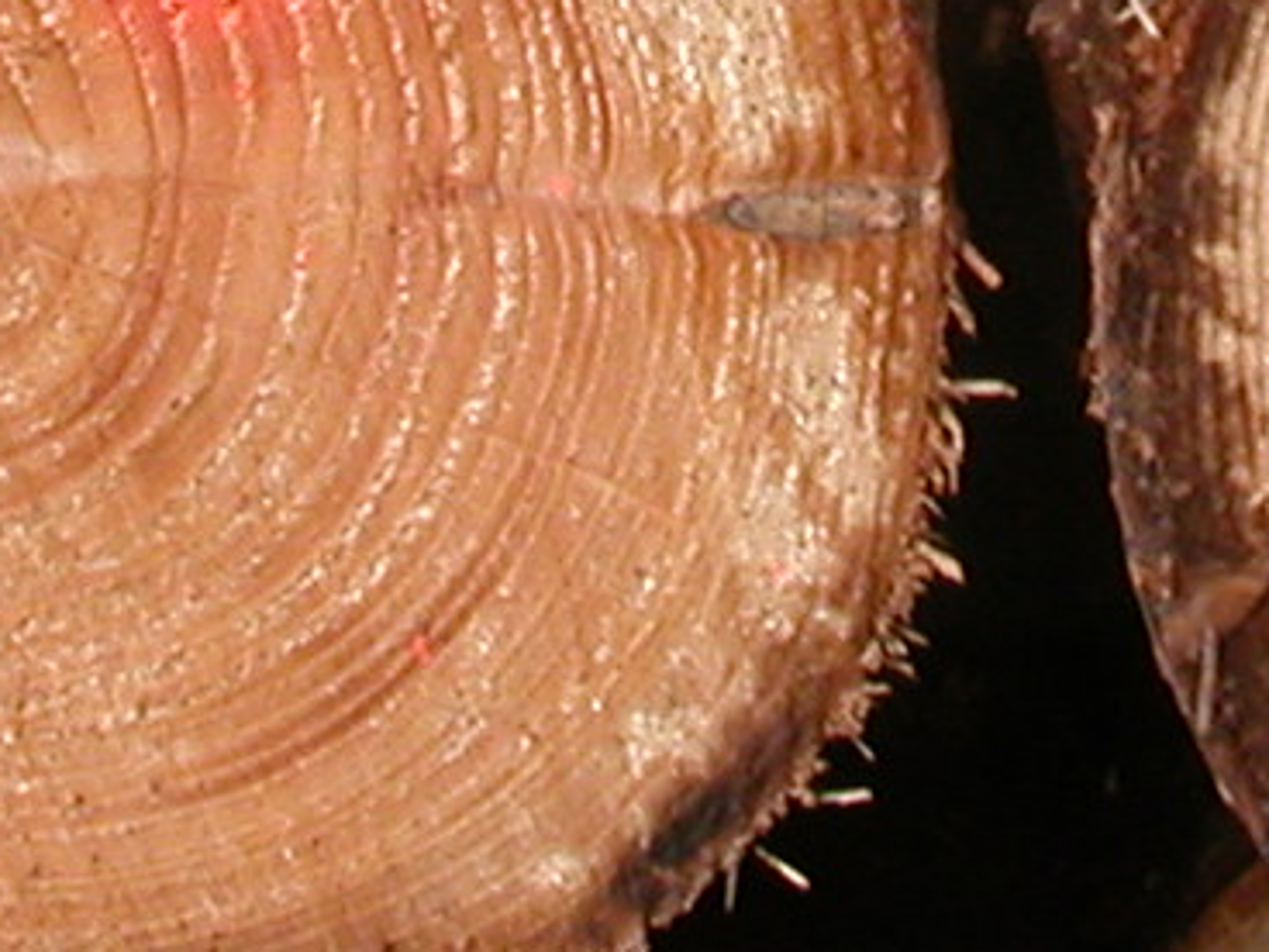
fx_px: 5902
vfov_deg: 8.8
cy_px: -849
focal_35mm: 161
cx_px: 1169
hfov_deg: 12.2
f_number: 4.5
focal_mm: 5.6
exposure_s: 1/171
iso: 100
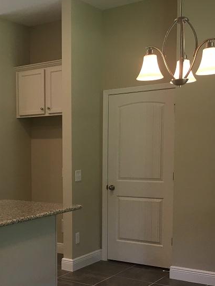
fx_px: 447
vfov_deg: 35.1
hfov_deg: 26.0
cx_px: 12
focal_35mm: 54
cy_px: 196
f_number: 2.2
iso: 25
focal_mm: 4.15
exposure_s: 1/40
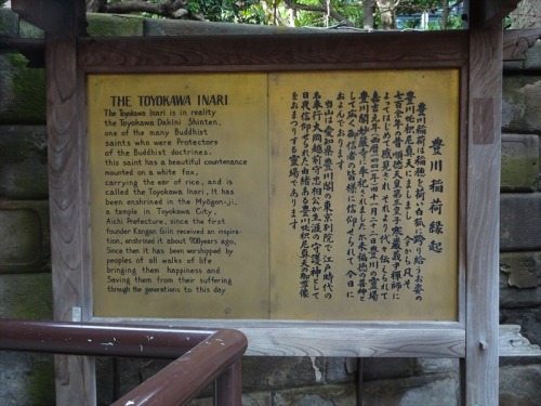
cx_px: 270
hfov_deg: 43.9
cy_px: 203
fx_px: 672
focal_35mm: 43
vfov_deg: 33.6
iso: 320
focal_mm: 7.3
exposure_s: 1/50
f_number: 4
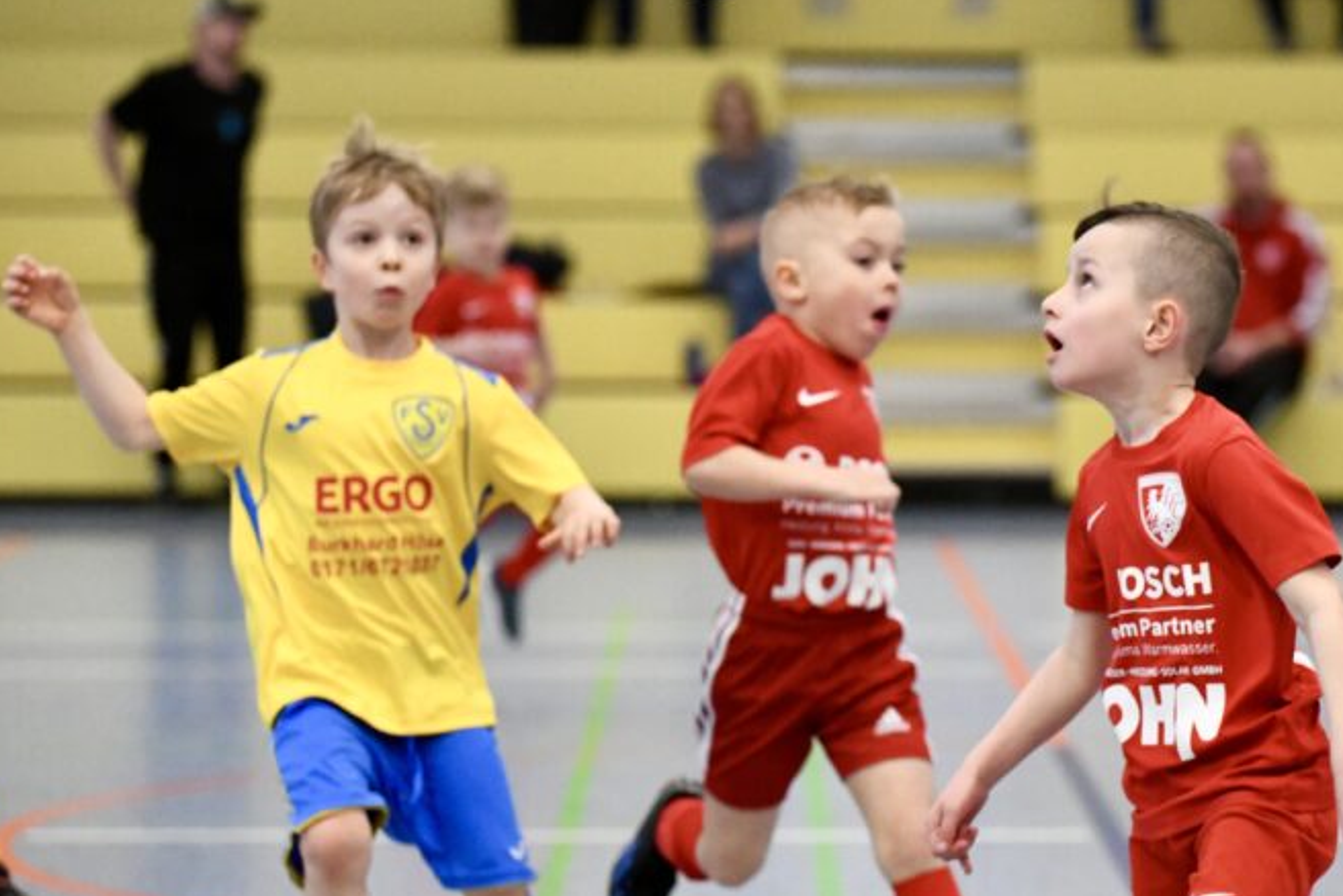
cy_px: 494
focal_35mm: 156
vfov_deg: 8.8
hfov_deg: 13.1
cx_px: 899
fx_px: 5822
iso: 8000
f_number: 2.8
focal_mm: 100
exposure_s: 1/1250
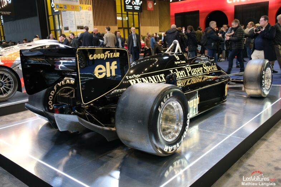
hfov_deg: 57.2
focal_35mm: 33
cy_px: 94
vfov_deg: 40.0
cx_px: 140
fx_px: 258
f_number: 2.8
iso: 500
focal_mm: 21.7
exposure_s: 1/30
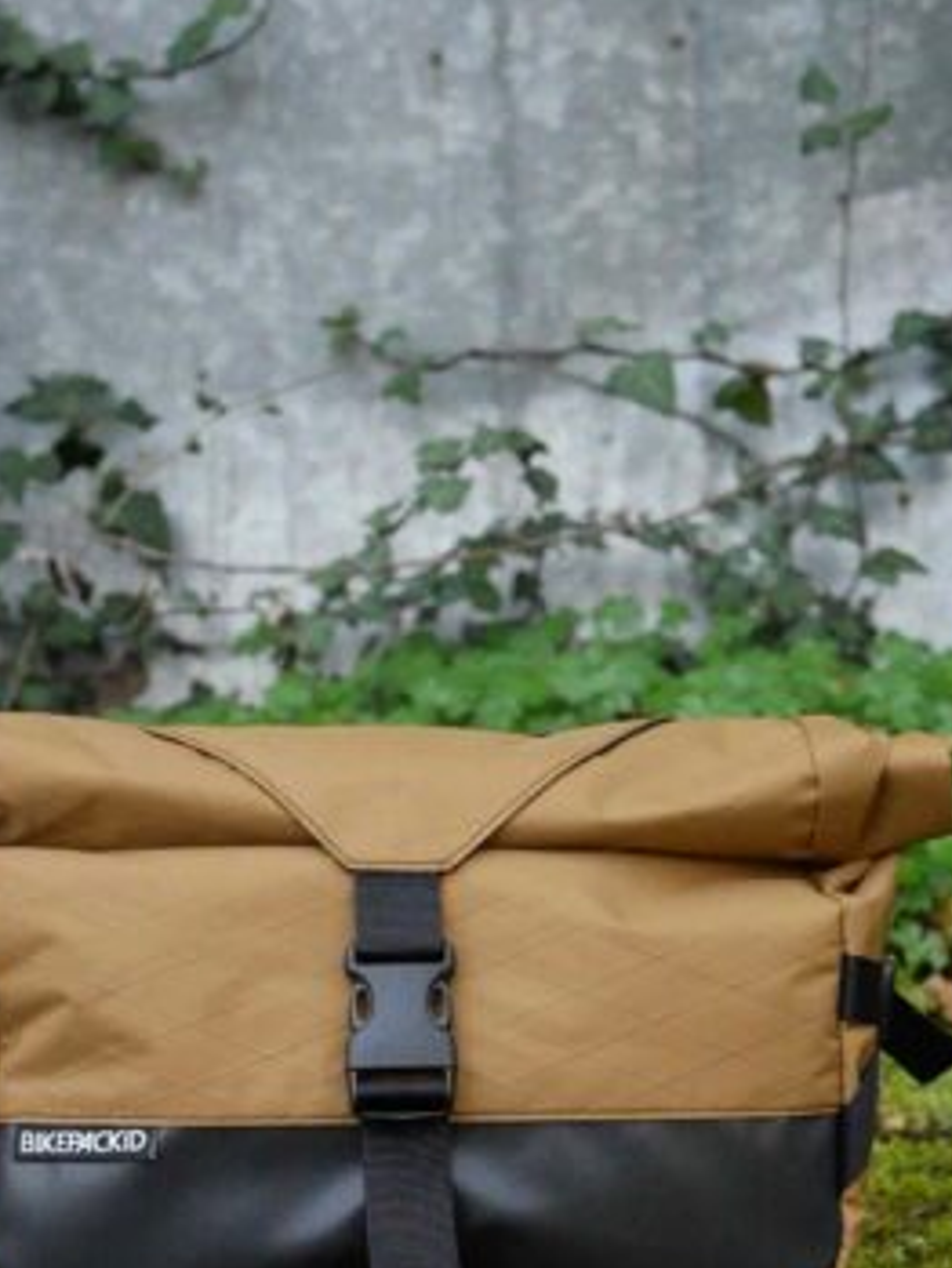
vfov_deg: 28.2
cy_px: 928
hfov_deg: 21.6
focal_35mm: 68
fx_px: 2492
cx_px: 481
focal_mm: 20
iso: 3200
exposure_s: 1/2500
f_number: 3.5
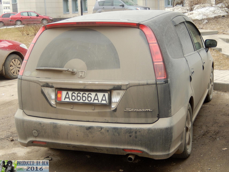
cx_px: 114
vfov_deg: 25.2
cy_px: 86
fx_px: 384
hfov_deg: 33.2
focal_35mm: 58
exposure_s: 1/125
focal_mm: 10.4
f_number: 4.6
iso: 125
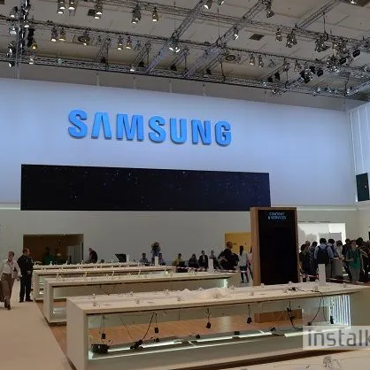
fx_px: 423
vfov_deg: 47.2
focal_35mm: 35
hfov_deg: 47.0
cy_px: 185
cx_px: 155
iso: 220
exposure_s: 1/125
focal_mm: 18
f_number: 5.6
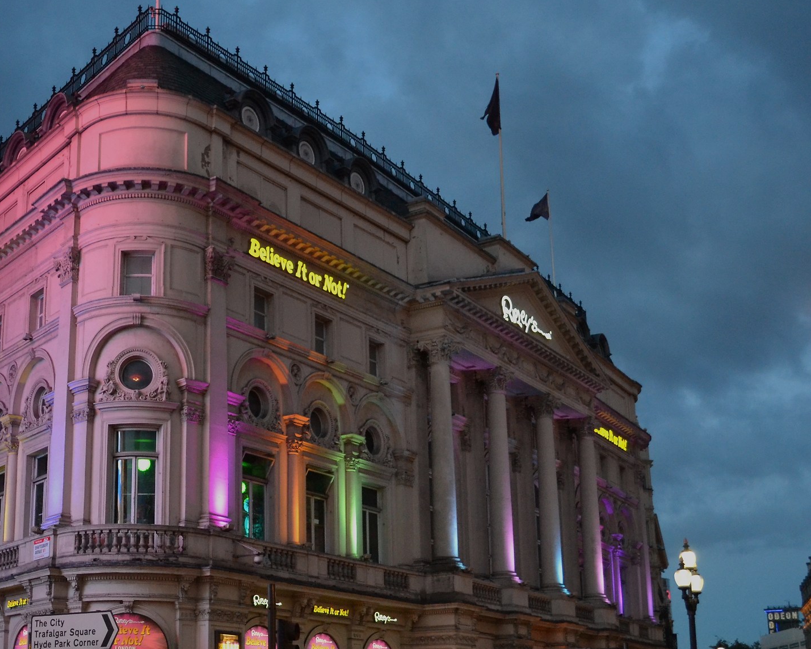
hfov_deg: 35.5
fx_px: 1248
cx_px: 247
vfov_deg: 29.1
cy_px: 394
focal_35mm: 52
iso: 2000
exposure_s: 1/60
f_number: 3.8
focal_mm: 22
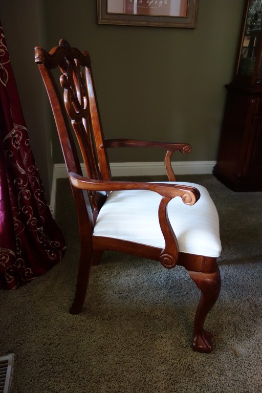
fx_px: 306
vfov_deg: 65.5
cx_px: 131
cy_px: 196
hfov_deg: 46.4
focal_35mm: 28
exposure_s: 1/80
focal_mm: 10.4
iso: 800
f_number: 1.8
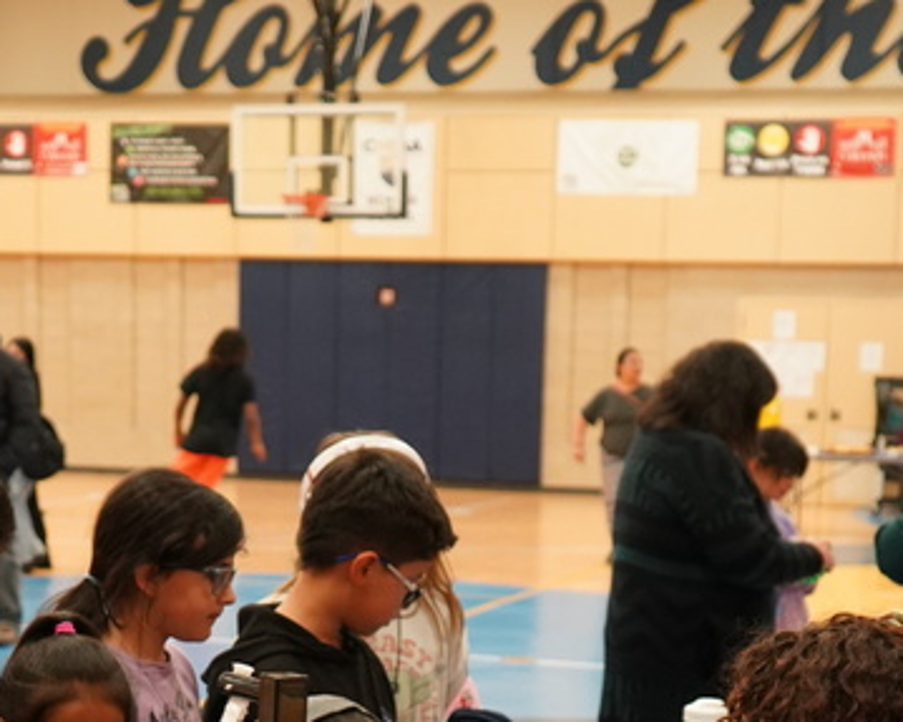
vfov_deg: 17.9
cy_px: 789
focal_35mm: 83
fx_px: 2218
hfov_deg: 23.0
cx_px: 443
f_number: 4
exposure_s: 1/160
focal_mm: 31
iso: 4000
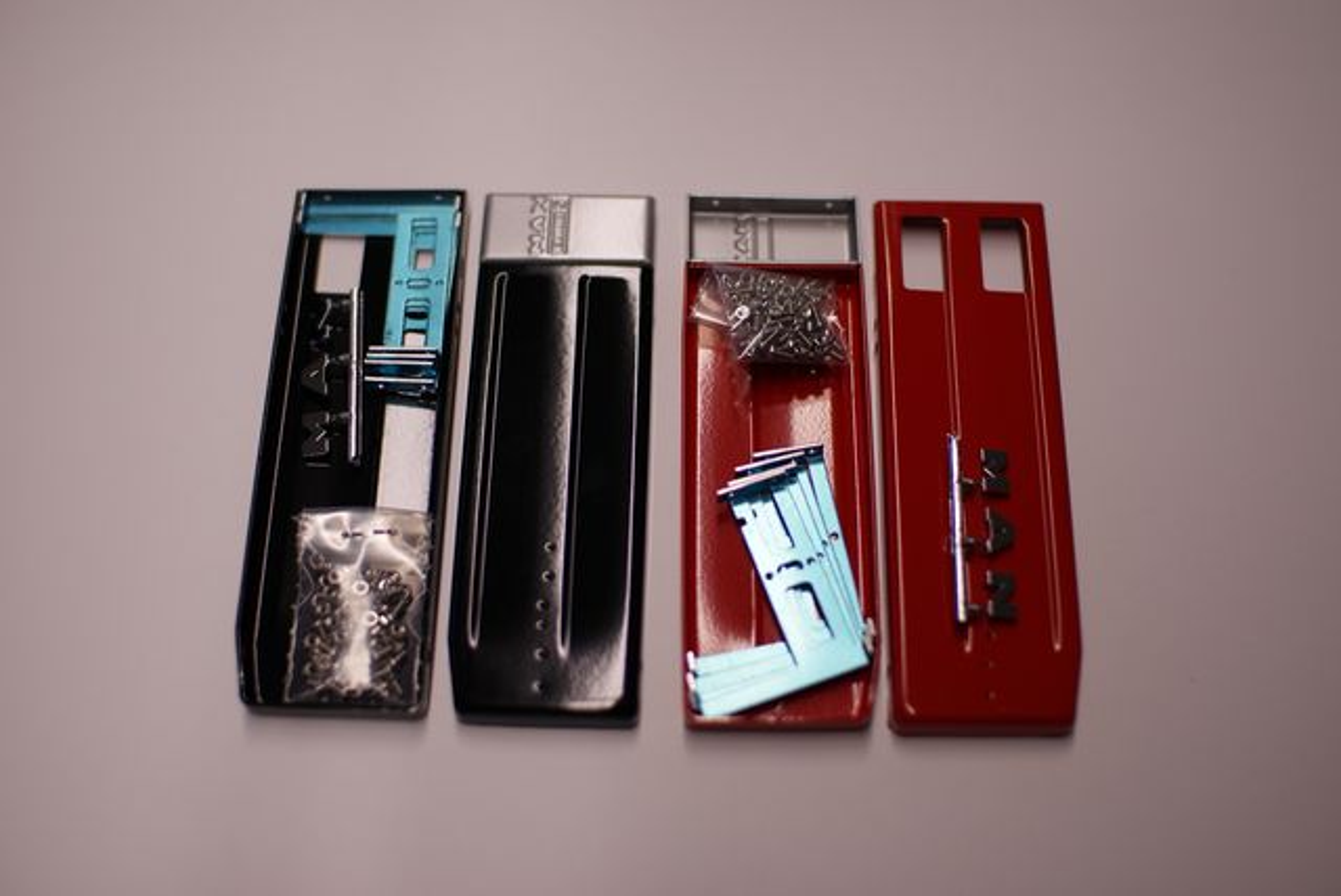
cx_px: 670
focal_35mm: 45
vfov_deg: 29.9
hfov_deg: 43.6
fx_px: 1678
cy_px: 448
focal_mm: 30
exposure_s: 1/250
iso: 100
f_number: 1.6
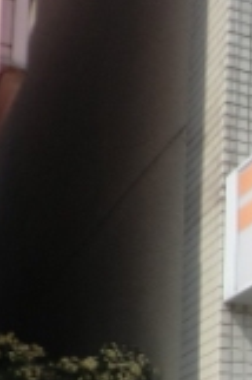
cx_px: 645
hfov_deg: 11.0
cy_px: 425
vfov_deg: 19.3
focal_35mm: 101
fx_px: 1063
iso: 50
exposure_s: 1/800
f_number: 2.8
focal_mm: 4.7
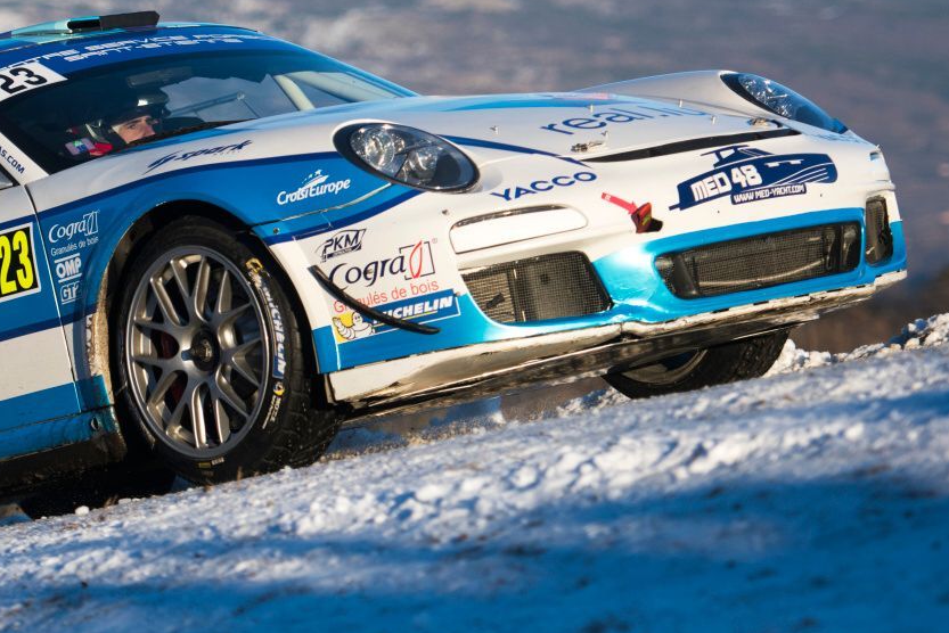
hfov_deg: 10.4
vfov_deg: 6.9
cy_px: 139
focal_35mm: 198
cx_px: 198
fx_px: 5221
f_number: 4
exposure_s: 1/4000
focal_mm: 110
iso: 320
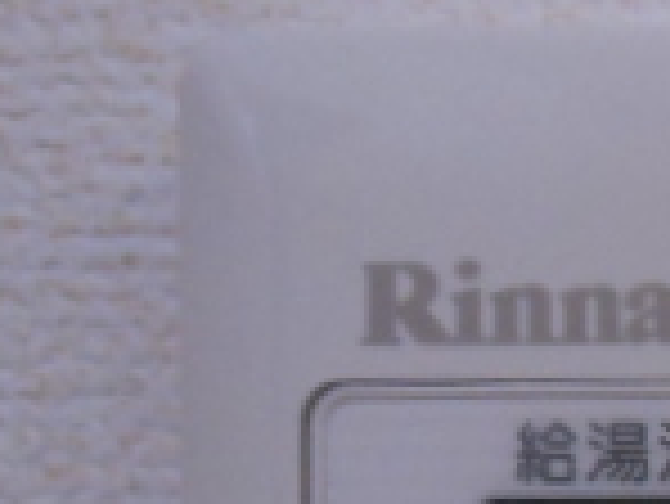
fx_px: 1995
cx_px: 985
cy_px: 806
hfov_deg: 17.3
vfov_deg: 13.4
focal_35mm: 103
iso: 400
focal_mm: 4.24
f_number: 3
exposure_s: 1/125
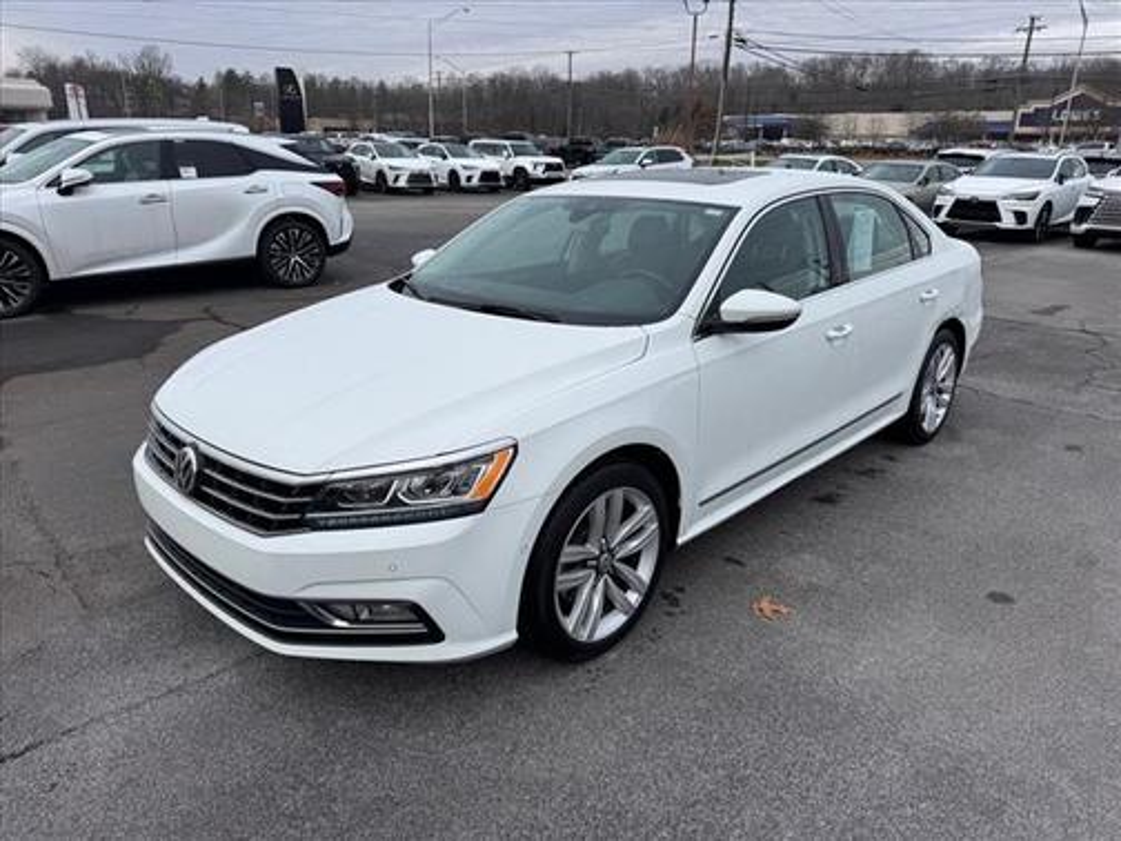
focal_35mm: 24
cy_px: 420
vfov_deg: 56.8
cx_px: 560
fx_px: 777
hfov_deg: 71.6
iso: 80
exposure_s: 1/2604
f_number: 1.78
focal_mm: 6.76
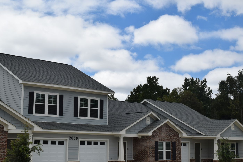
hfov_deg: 33.5
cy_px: 76
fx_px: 403
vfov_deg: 22.7
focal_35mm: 60
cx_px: 106
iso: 200
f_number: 11
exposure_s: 1/500
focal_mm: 29
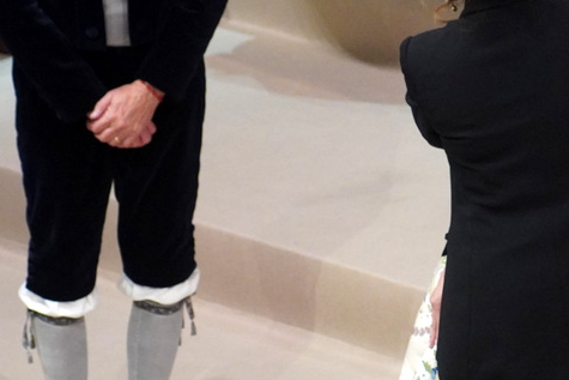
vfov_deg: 2.6
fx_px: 8379
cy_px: 141
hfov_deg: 3.9
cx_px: 515
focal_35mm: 530
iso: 3200
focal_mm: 140
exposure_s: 1/250
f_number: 5.6
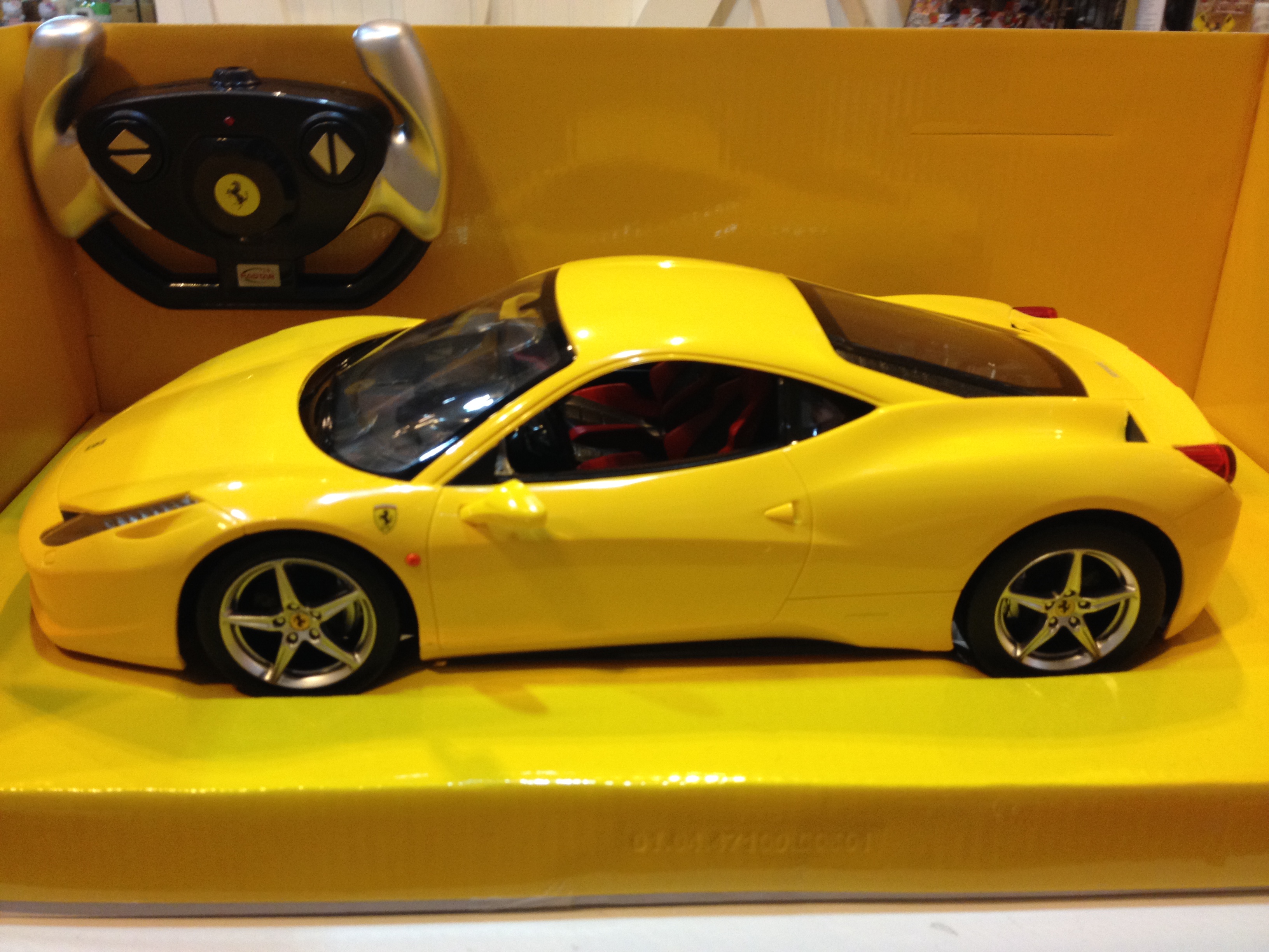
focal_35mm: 35
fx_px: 1283
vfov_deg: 40.7
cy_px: 476
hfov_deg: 52.6
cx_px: 634
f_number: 2.4
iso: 125
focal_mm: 4.28
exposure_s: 1/20
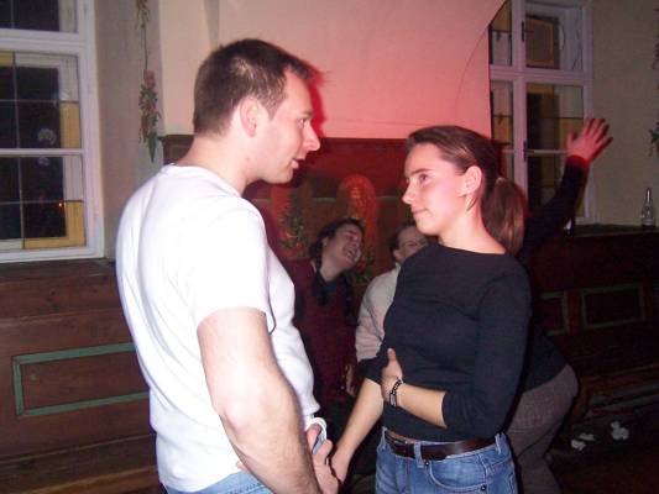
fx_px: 438
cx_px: 330
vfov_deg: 58.9
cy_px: 247
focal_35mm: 23
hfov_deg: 73.9
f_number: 2.8
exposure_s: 1/30
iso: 200
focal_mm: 3.8
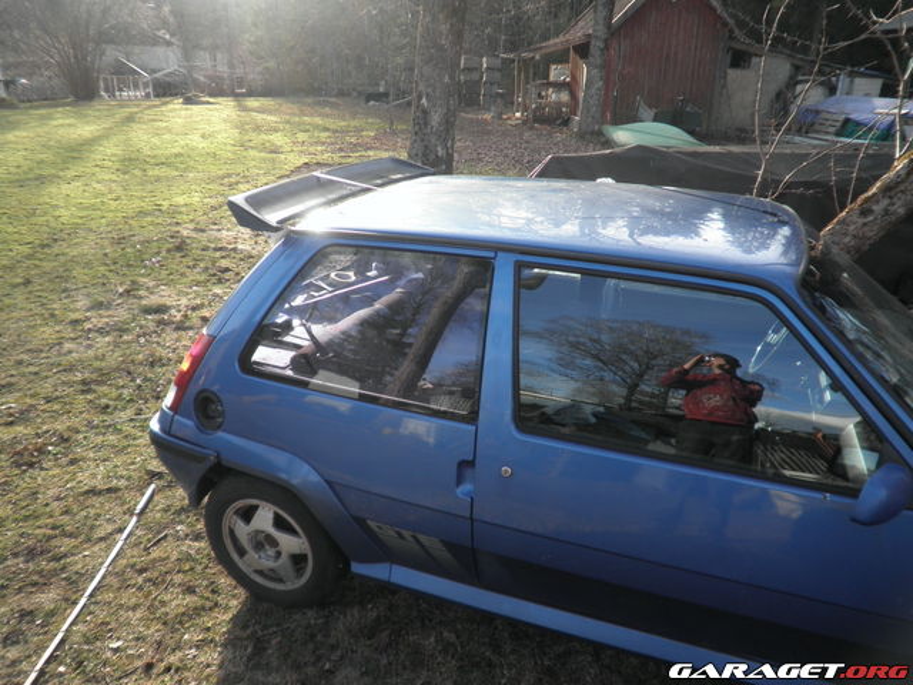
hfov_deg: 67.3
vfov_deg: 53.1
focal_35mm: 26
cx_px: 456
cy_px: 342
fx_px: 686
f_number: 2.6
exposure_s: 1/200
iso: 64
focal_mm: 4.65
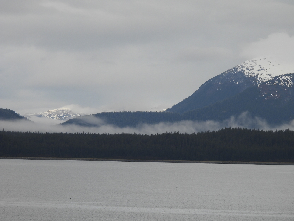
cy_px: 110
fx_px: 2038
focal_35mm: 240
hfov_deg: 8.2
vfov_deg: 6.2
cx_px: 147
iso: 100
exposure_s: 1/250
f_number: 4.5
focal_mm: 42.8
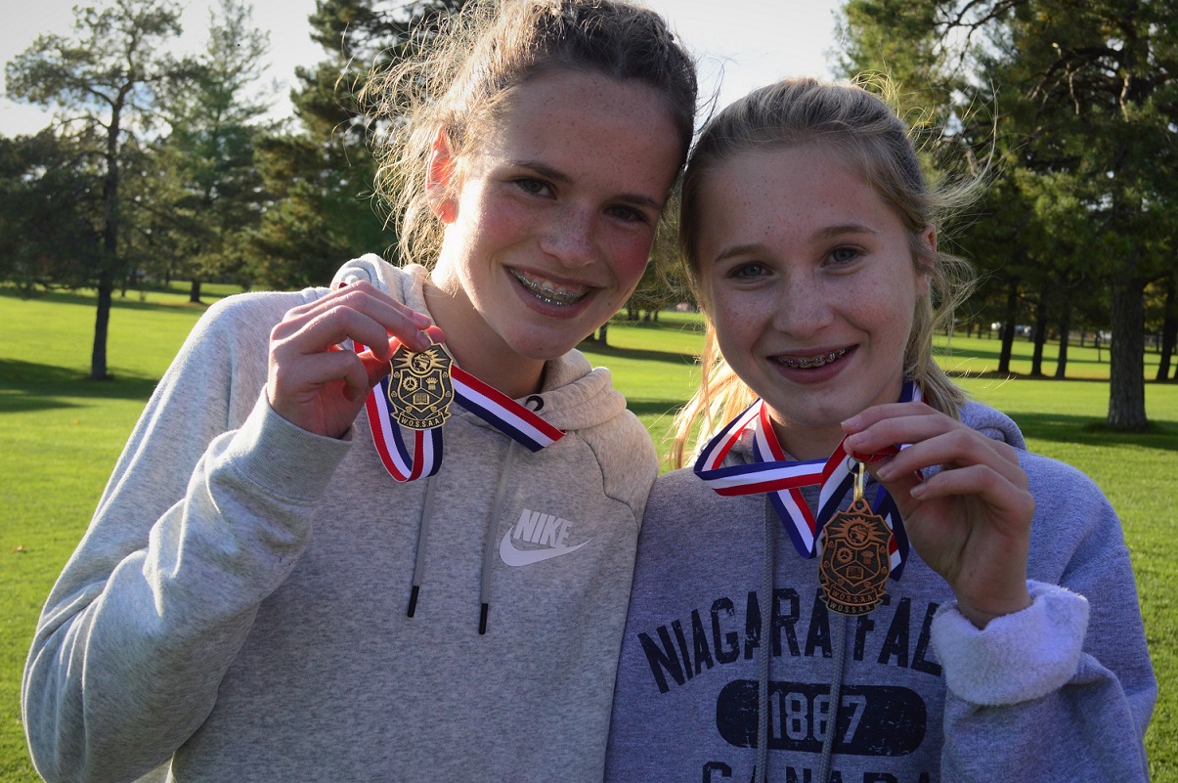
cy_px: 392
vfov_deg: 31.8
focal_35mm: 42
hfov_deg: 46.4
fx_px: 1373
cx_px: 589
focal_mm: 28
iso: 400
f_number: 9
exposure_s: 1/320
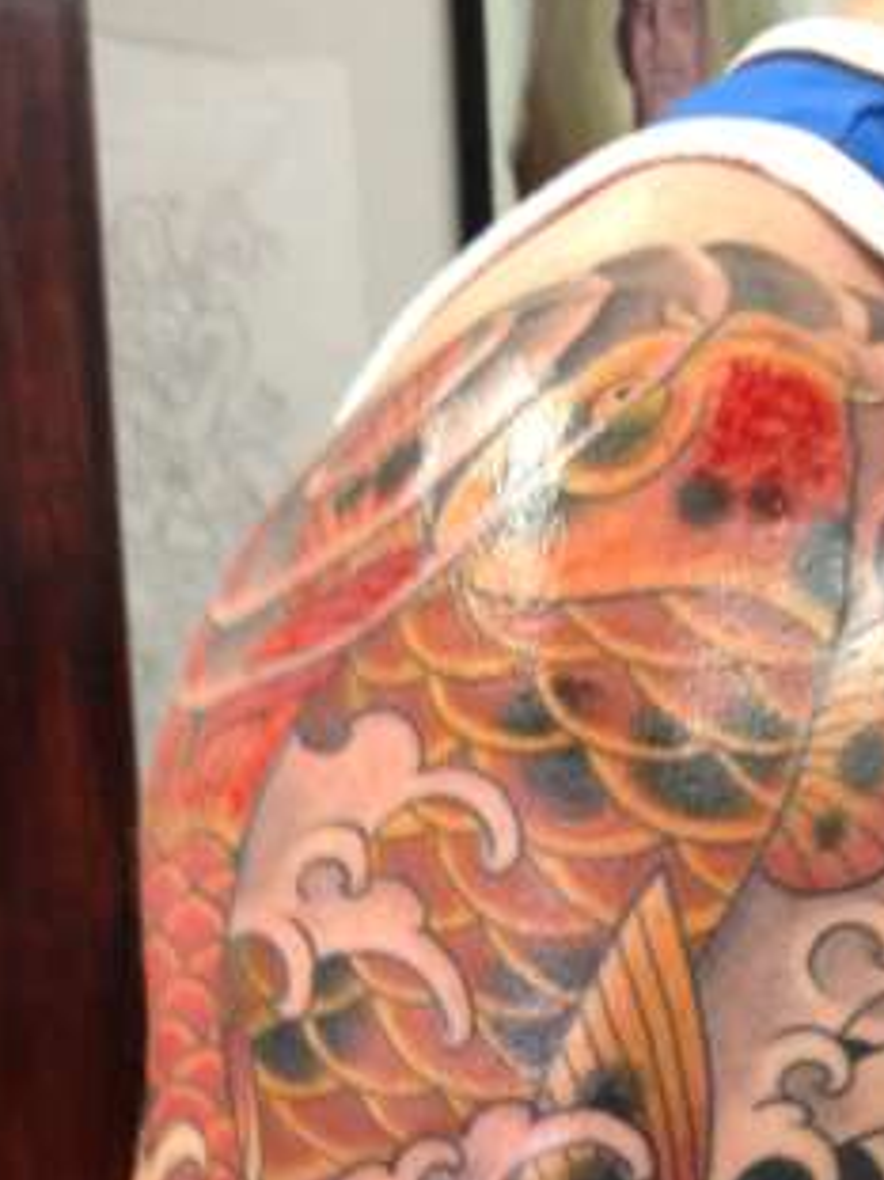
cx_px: 736
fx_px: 3067
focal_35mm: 90
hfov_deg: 16.3
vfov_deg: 21.0
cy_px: 1191
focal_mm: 4.28
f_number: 2.4
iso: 100
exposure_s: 1/20
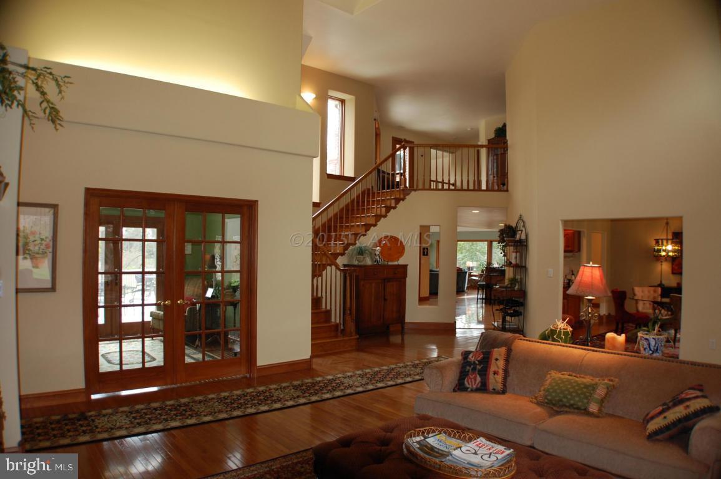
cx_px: 360
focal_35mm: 30
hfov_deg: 62.0
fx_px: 600
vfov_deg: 43.5
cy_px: 240
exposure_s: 1/60
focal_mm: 20
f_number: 3.8
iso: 400
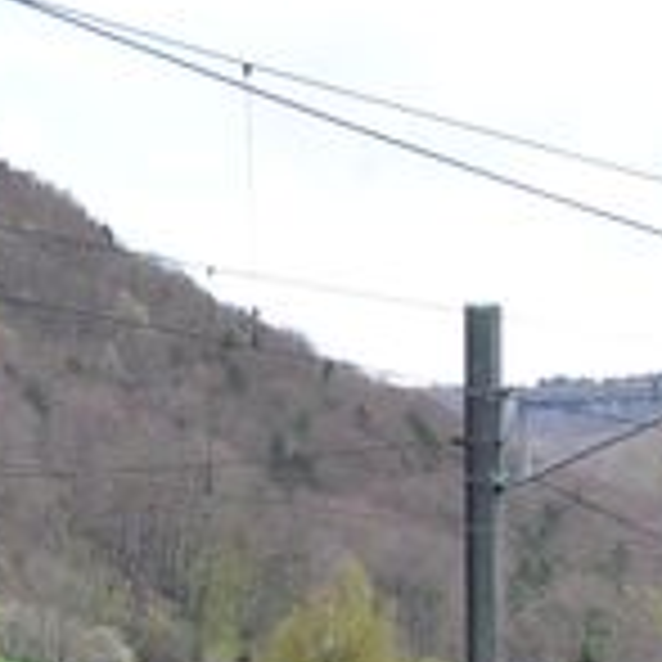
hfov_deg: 4.6
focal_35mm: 373
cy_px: 676
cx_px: 1446
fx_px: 8070
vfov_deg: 4.7
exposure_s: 1/500
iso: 400
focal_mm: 42
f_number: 7.1
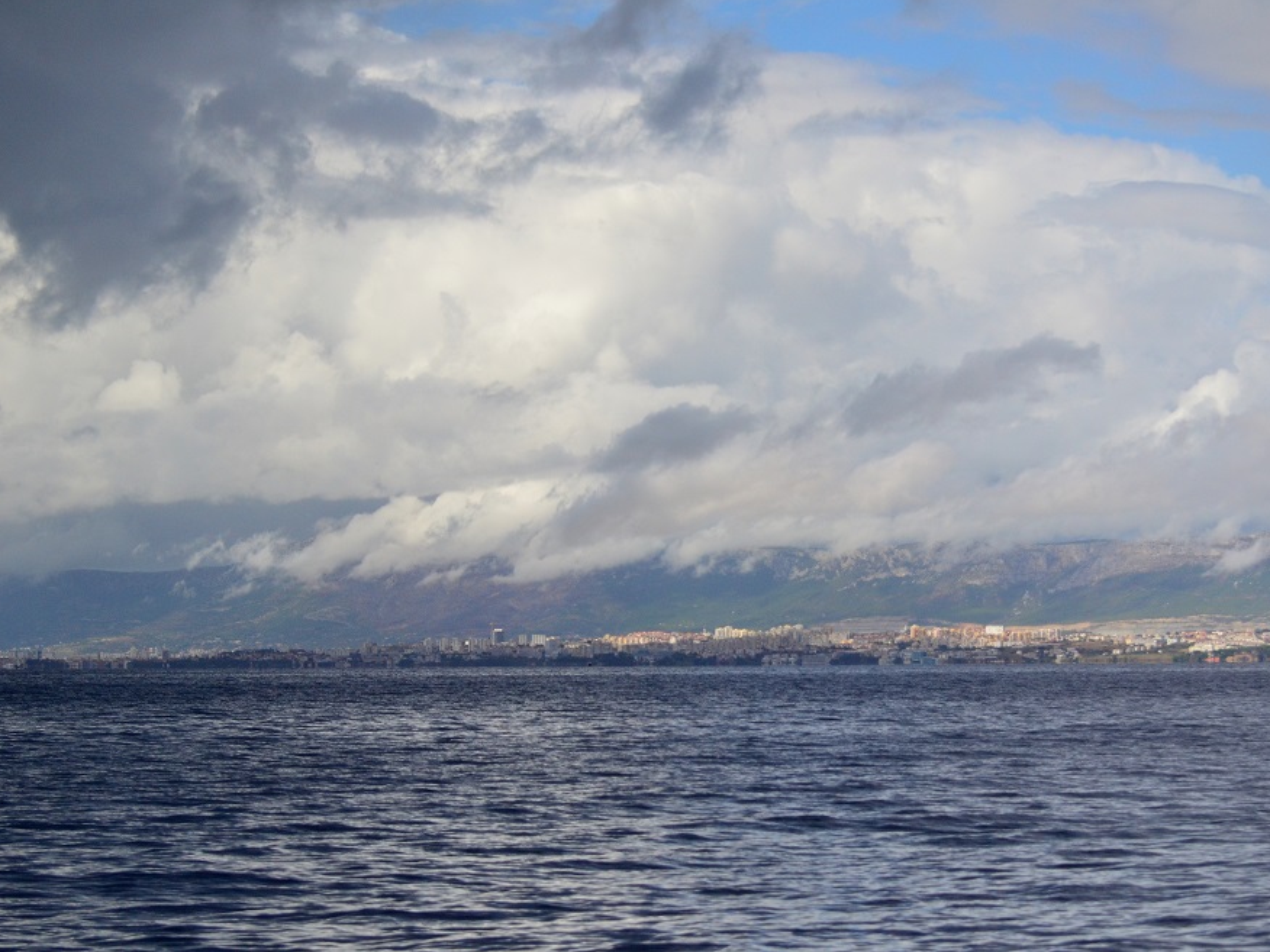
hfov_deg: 17.1
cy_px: 474
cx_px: 702
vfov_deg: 12.9
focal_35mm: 115
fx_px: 4219
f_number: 4.5
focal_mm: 70
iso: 720
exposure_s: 1/8000
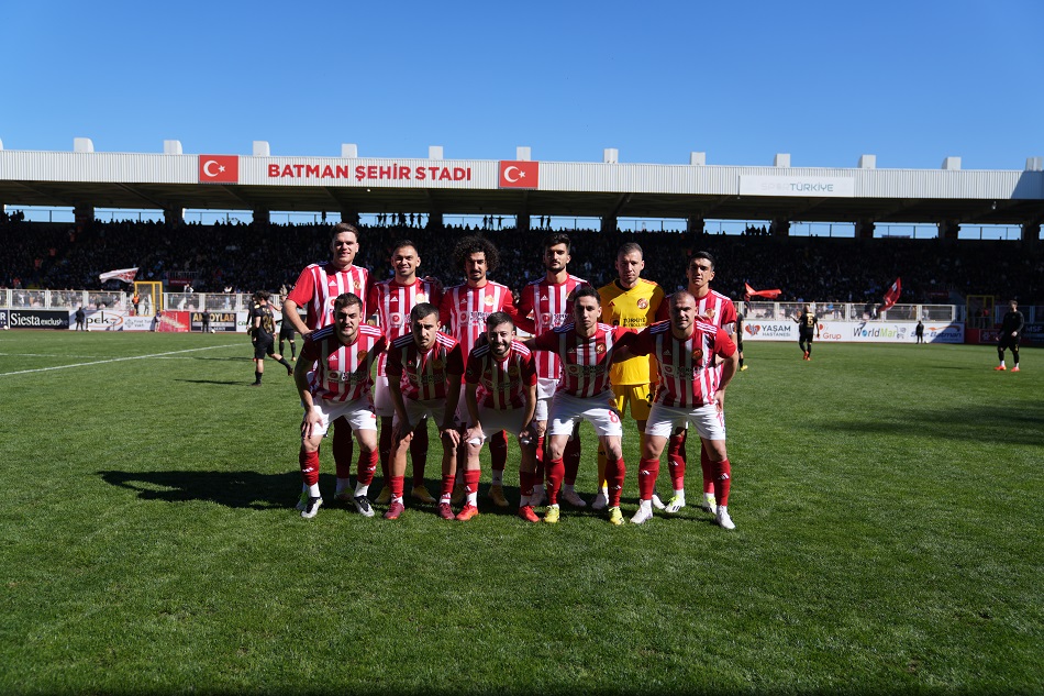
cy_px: 348
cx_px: 522
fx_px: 928
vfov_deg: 41.1
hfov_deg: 58.7
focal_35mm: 32
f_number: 2.8
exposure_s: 1/2000
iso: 100
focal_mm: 32
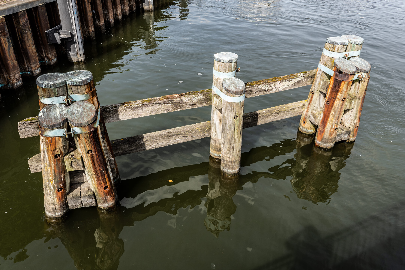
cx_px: 202
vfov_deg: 43.2
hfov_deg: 61.4
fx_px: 341
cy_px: 135
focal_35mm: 30
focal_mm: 20.2
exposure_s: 1/125
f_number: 8
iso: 100
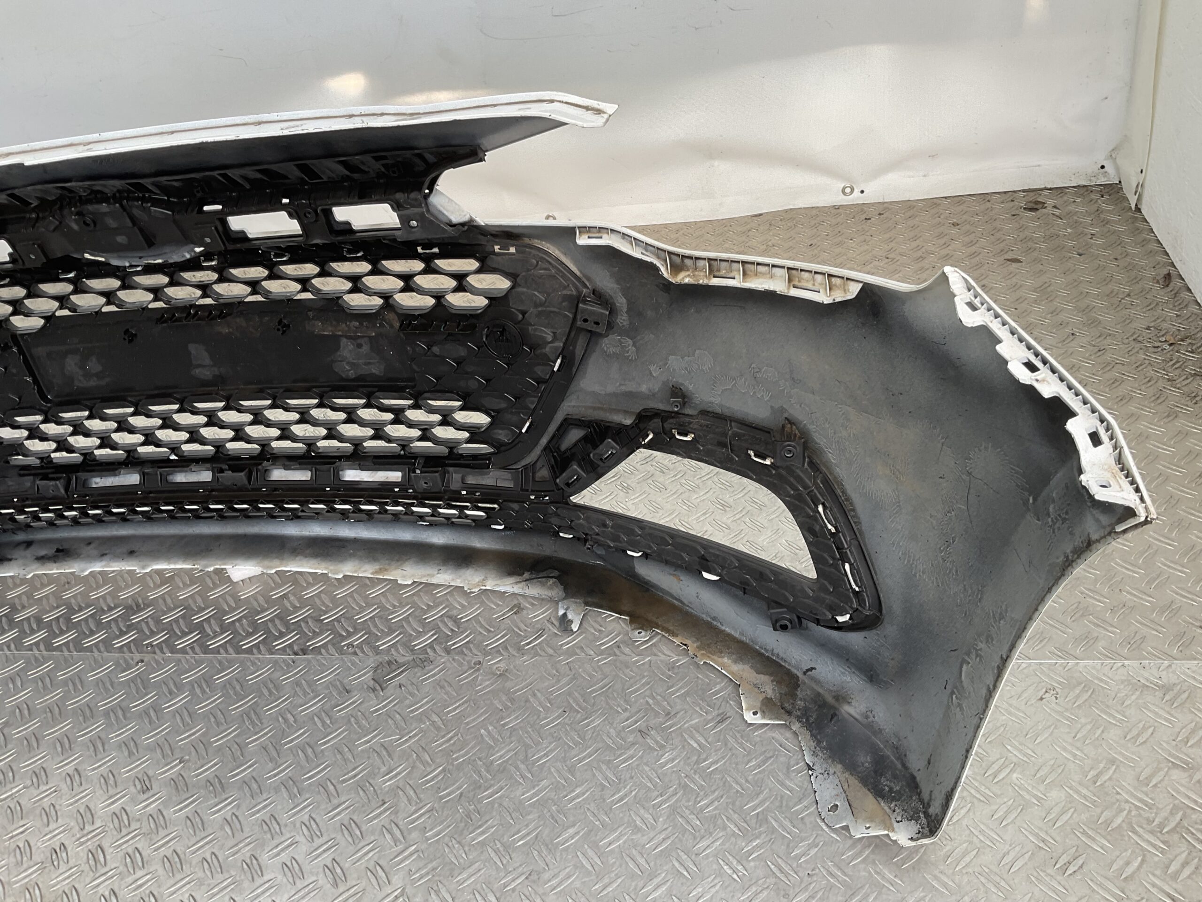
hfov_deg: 61.7
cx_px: 601
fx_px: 1007
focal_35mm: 29
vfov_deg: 48.2
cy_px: 451
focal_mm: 3
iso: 16
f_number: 1.8
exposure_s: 1/103
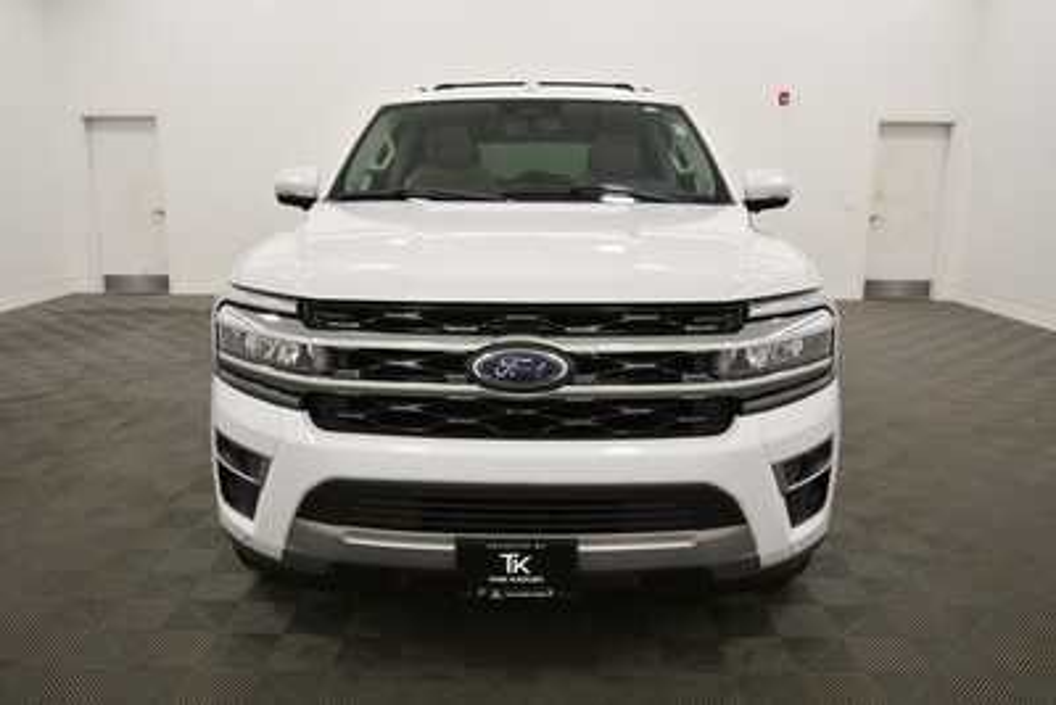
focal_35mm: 28
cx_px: 528
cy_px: 352
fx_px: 822
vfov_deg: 46.4
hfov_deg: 65.5
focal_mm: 19
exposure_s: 1/200
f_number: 5.6
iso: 800
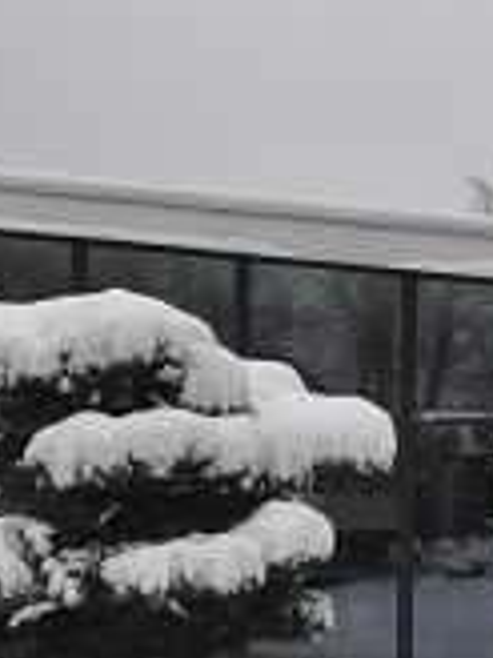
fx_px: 1963
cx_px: 144
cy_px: 610
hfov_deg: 14.3
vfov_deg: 18.6
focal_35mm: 103
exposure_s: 1/125
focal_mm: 25
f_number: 11
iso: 400
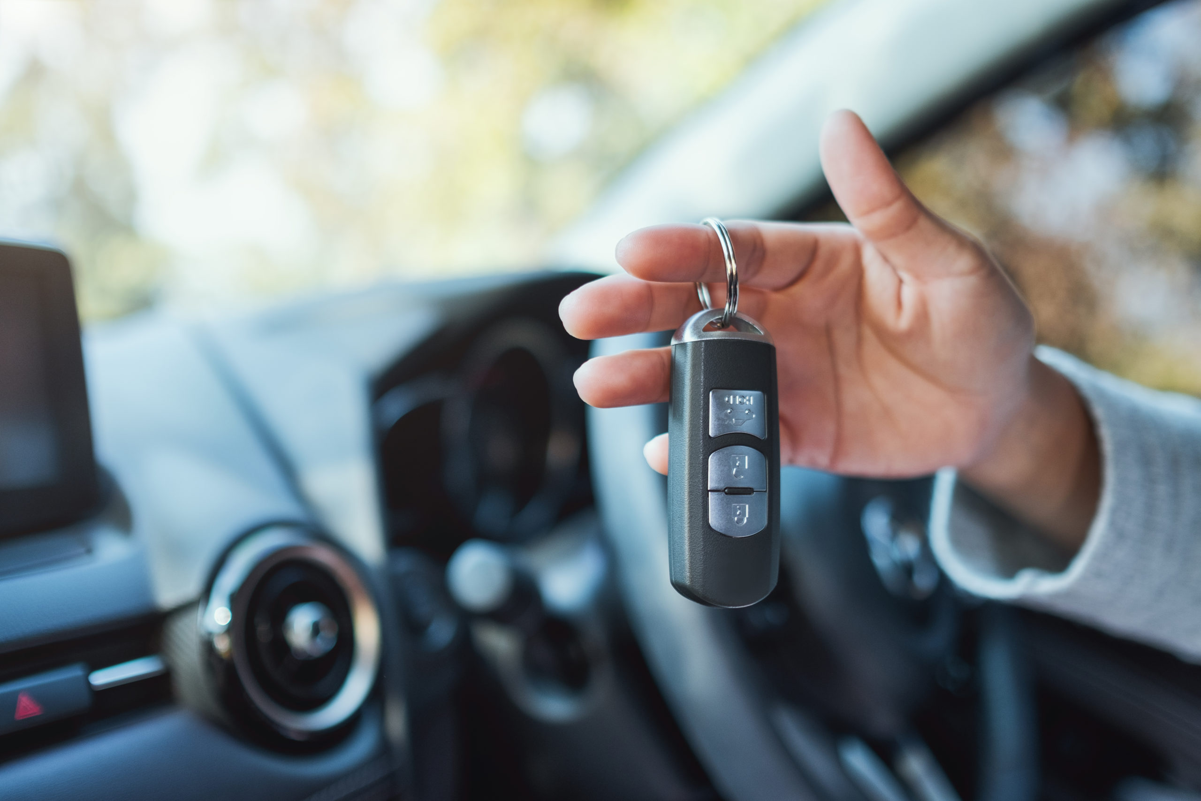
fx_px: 1168
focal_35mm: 35
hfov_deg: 54.4
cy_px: 400
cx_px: 600
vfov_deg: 37.9
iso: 200
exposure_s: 1/125
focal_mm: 23
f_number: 1.6
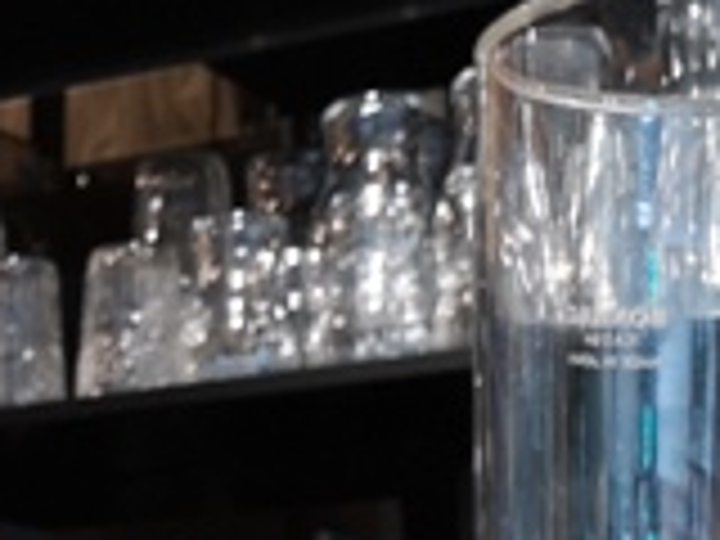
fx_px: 2808
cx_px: -450
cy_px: 1008
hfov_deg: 13.5
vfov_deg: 10.3
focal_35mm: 135
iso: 160
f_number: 1.8
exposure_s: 1/30
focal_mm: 3.95
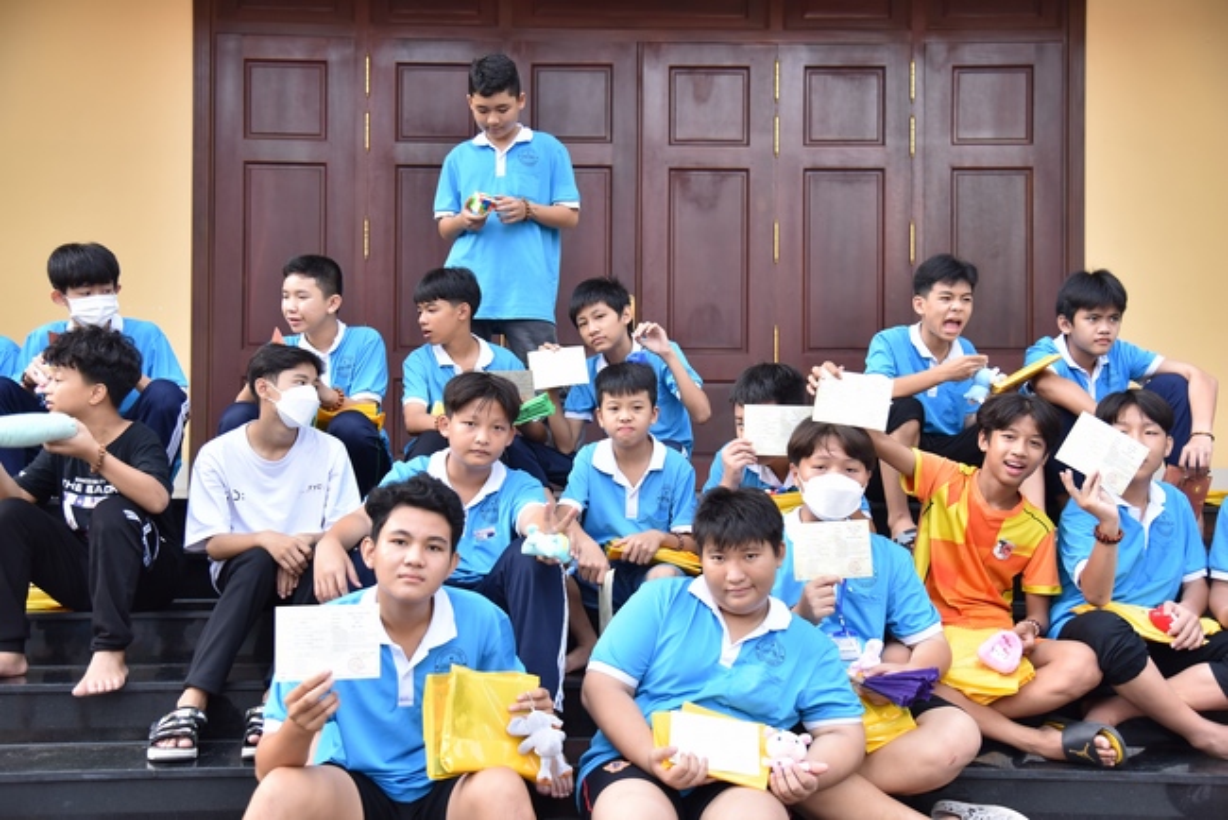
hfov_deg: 44.5
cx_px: 614
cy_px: 410
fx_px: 1501
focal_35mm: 44
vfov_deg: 30.5
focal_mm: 44
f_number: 4.5
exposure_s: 1/250
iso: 800
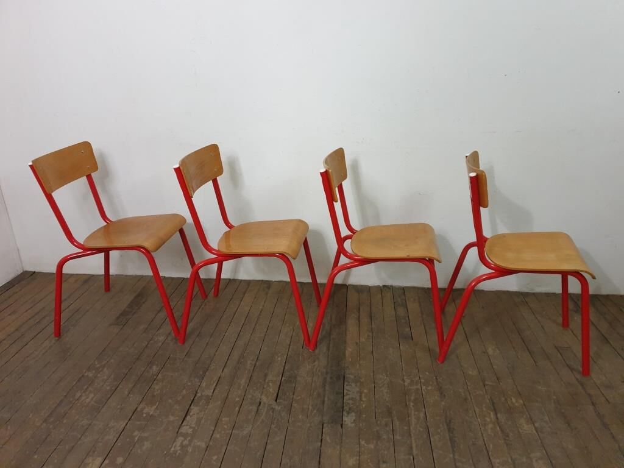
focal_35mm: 26
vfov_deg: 53.1
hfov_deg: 67.3
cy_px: 234
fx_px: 469
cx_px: 312
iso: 320
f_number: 1.5
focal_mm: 4.3
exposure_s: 1/33
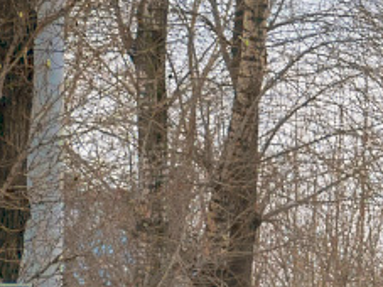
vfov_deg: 2.5
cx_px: 665
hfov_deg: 3.3
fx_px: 6524
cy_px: 253
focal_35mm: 590
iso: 400
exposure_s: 1/320
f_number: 2.8
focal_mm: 116
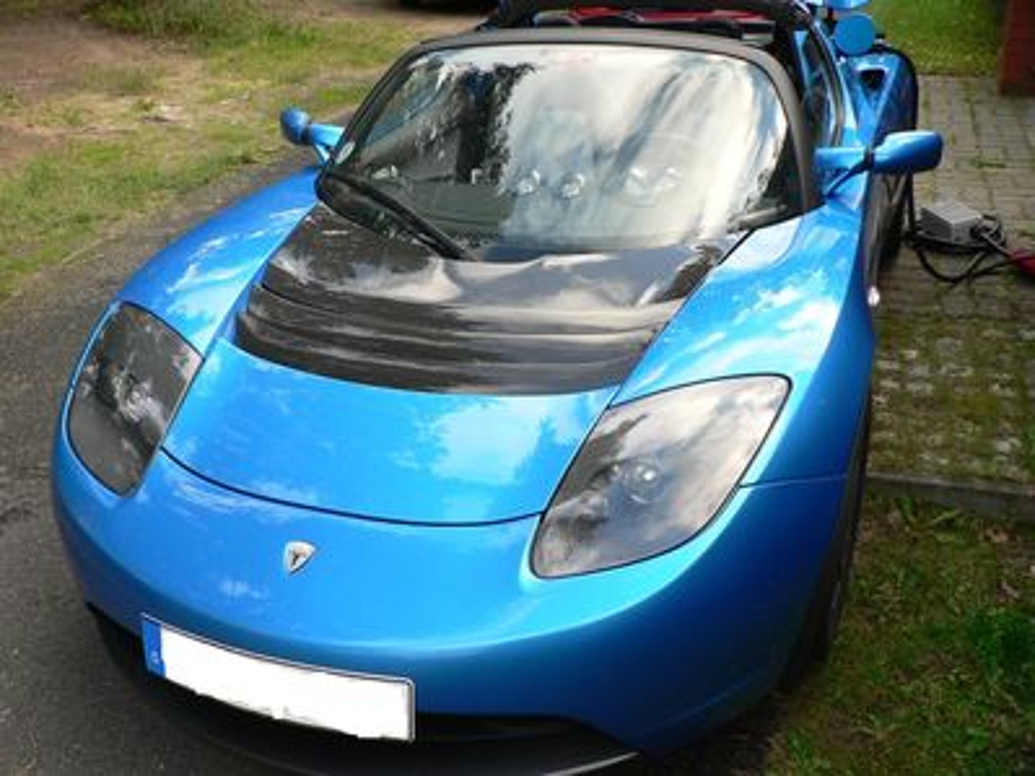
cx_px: 518
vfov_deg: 40.7
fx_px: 1046
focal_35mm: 35
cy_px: 388
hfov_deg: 52.6
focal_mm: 6
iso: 64
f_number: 2.8
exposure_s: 1/60
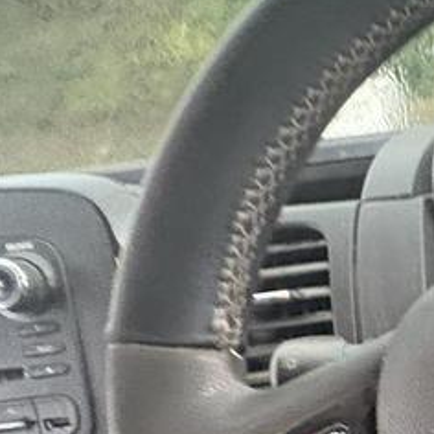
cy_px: 419
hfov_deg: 21.8
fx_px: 667
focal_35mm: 47
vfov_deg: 33.4
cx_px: 787
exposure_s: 1/60
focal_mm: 2.22
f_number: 2.2
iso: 640
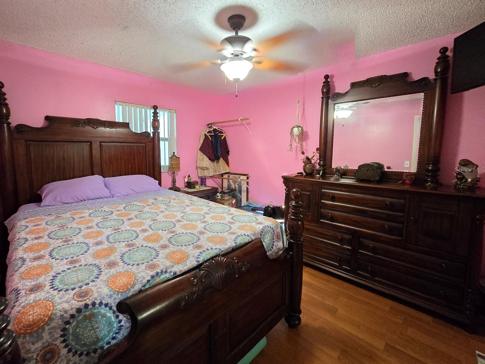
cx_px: 225
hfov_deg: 101.9
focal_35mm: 14
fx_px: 196
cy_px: 170
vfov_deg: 85.5
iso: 1600
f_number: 2.2
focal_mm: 2.2
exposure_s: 1/24
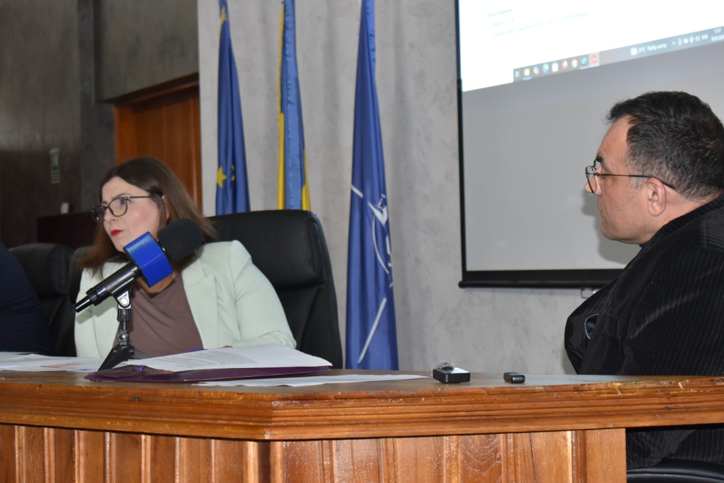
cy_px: 242
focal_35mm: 82
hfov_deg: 24.6
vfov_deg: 16.6
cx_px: 362
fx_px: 1659
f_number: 5.6
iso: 1000
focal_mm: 55
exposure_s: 1/60
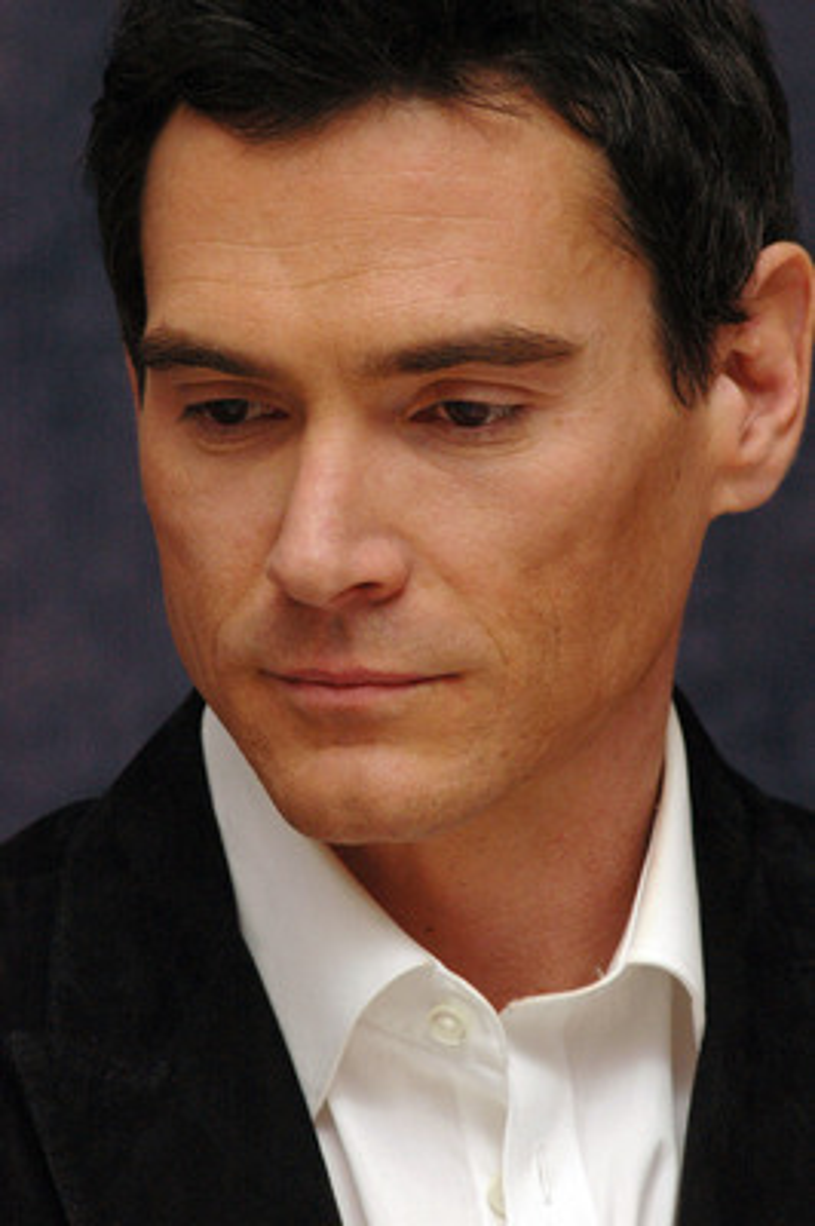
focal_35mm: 278
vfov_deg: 7.4
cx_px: 408
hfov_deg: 4.9
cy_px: 613
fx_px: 9439
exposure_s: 1/320
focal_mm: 185
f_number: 8
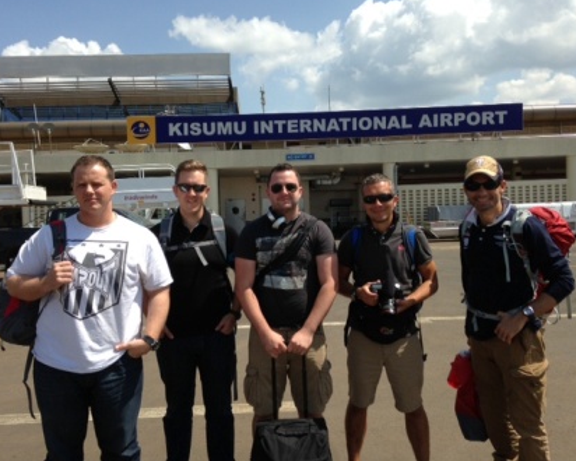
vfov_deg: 42.3
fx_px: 597
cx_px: 278
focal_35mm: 35
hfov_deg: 51.5
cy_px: 228
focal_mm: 4.13
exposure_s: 1/1506
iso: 50
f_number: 2.4
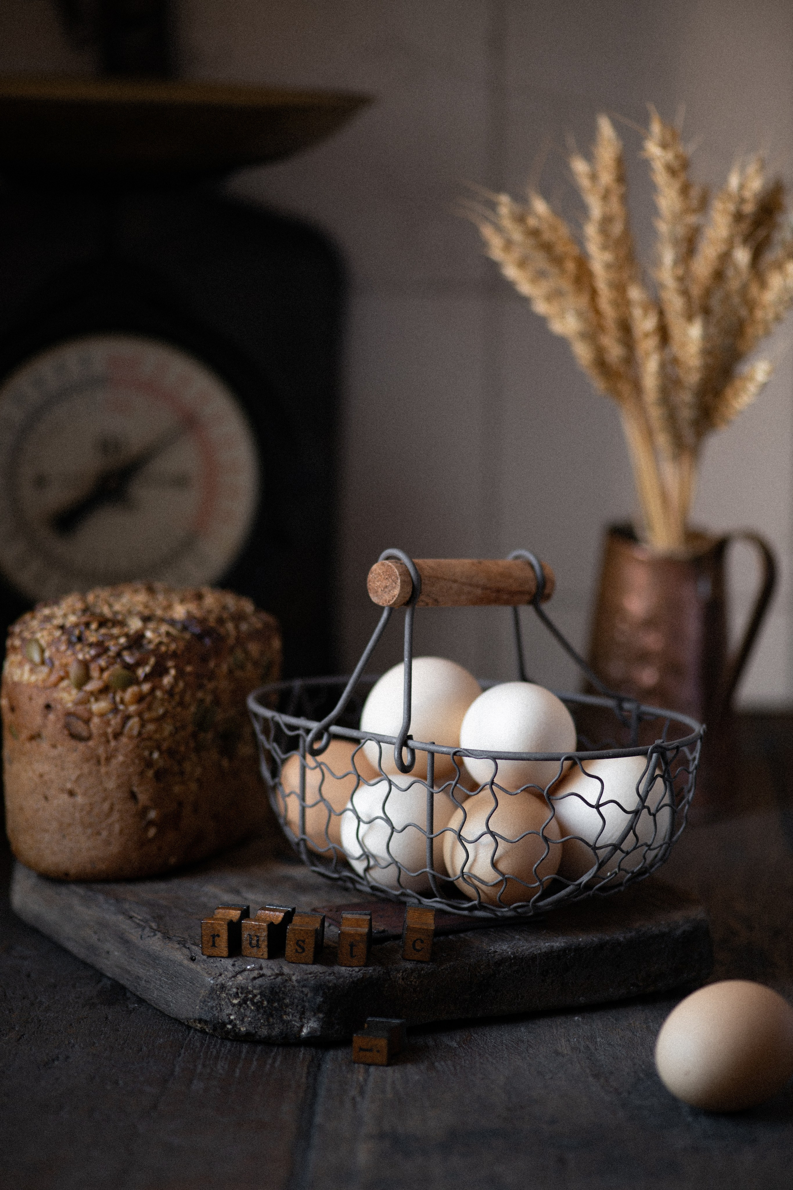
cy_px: 595
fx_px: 3469
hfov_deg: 13.0
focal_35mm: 105
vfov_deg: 19.5
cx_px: 396
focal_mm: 105
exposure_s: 1/15
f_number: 4.5
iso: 64
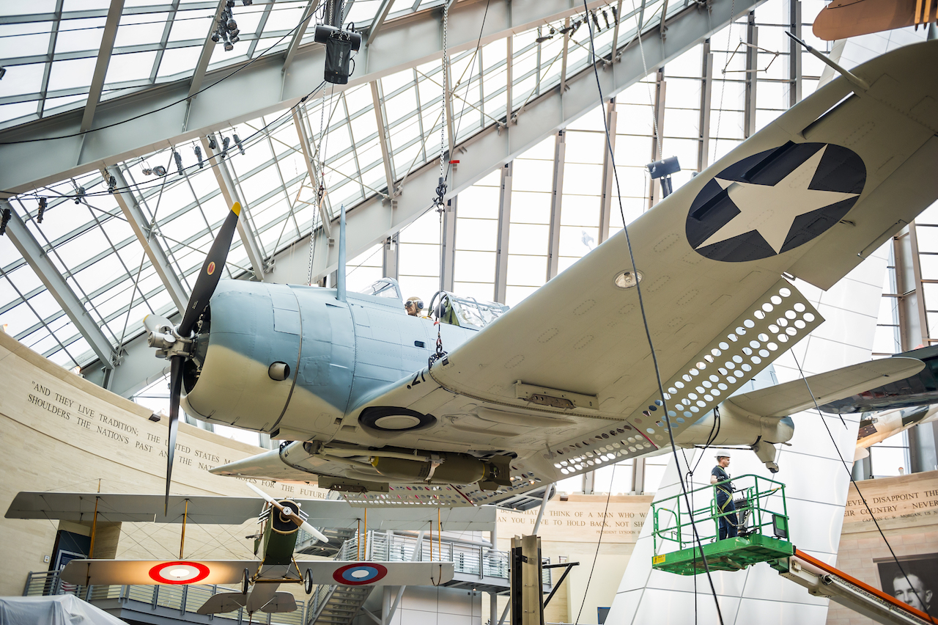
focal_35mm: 34
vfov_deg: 38.8
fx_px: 885
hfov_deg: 55.8
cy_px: 312
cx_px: 469
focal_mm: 34
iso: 800
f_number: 2.8
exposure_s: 1/80
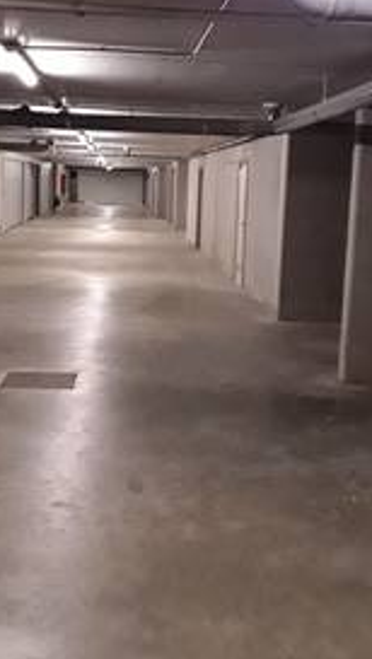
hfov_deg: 26.0
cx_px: 181
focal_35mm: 46
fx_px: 805
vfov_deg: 44.5
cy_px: 291
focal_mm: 2.91
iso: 320
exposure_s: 1/17
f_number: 1.9
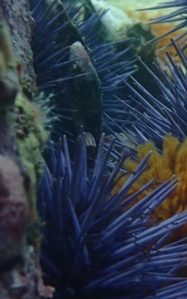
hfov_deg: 7.8
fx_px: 1360
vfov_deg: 12.5
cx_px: 162
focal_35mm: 167
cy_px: 127
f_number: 6.3
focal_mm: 18
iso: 800
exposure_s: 1/125
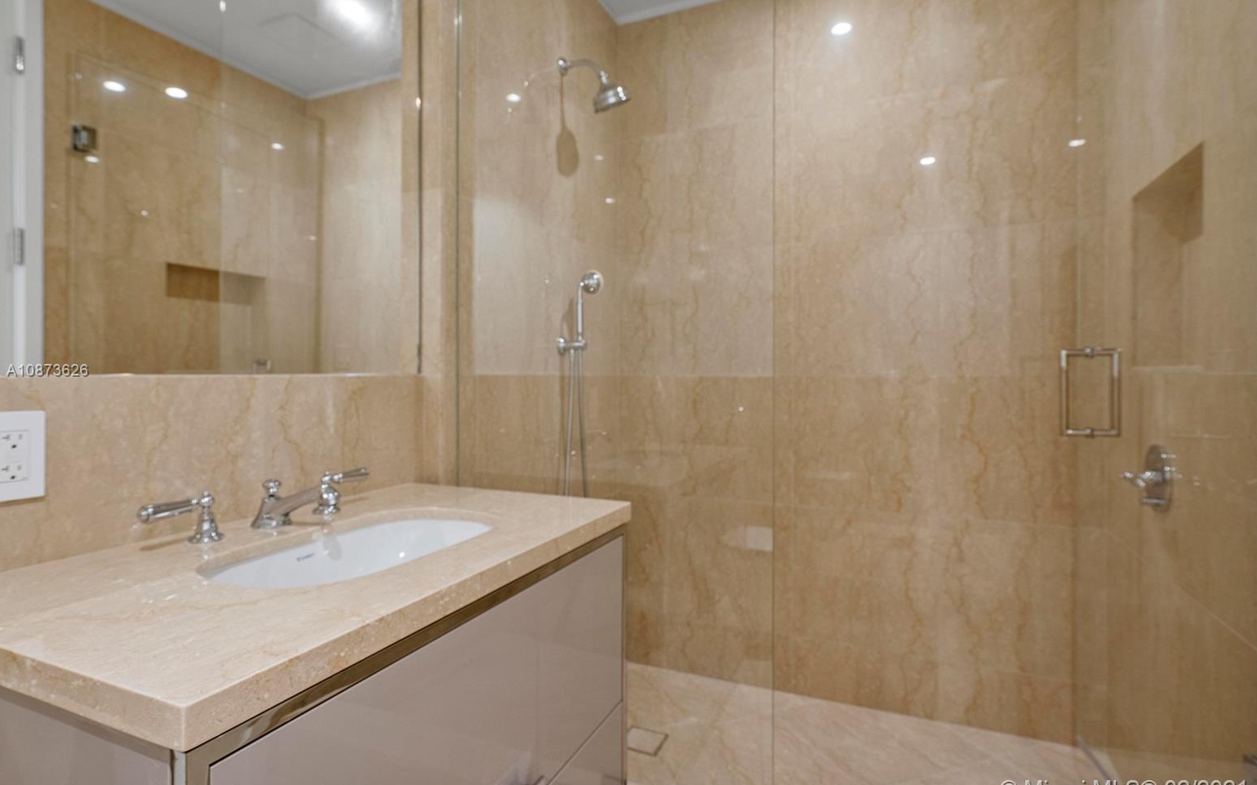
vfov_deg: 64.9
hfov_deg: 91.1
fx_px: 617
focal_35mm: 18
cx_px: 612
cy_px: 371
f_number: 7.1
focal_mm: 17
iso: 1250
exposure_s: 1/10
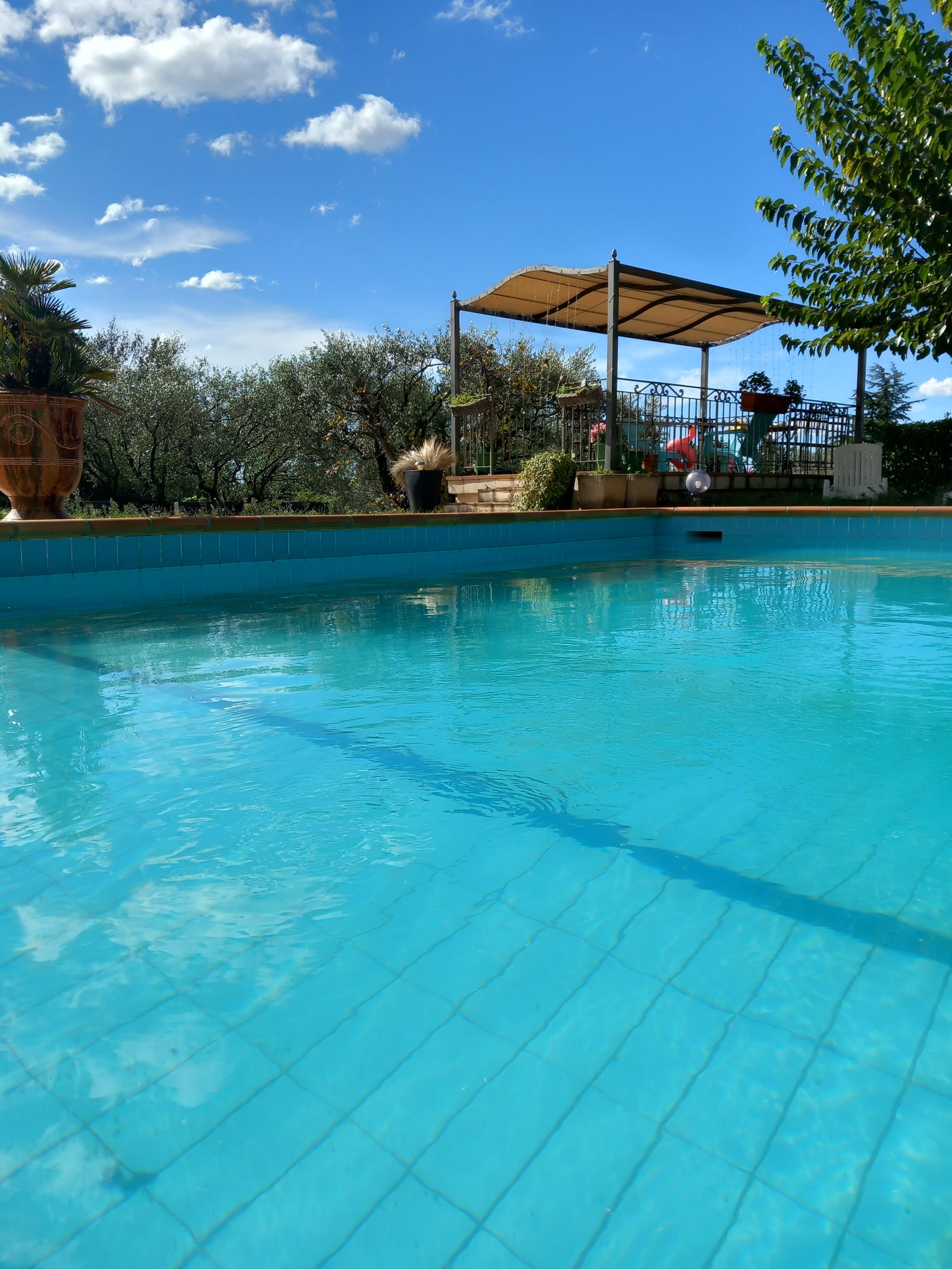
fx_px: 990
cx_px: 476
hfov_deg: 51.4
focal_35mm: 27
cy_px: 634
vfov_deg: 65.3
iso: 20
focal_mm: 4
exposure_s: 1/661
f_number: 1.8
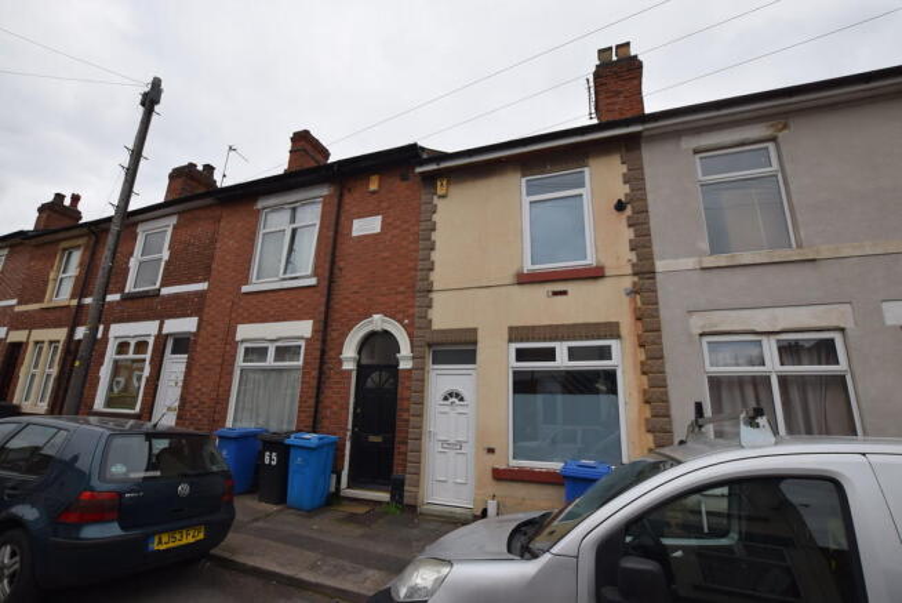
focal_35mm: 15
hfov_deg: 100.4
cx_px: 451
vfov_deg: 77.4
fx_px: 376
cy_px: 302
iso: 200
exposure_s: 1/250
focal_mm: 10
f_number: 8
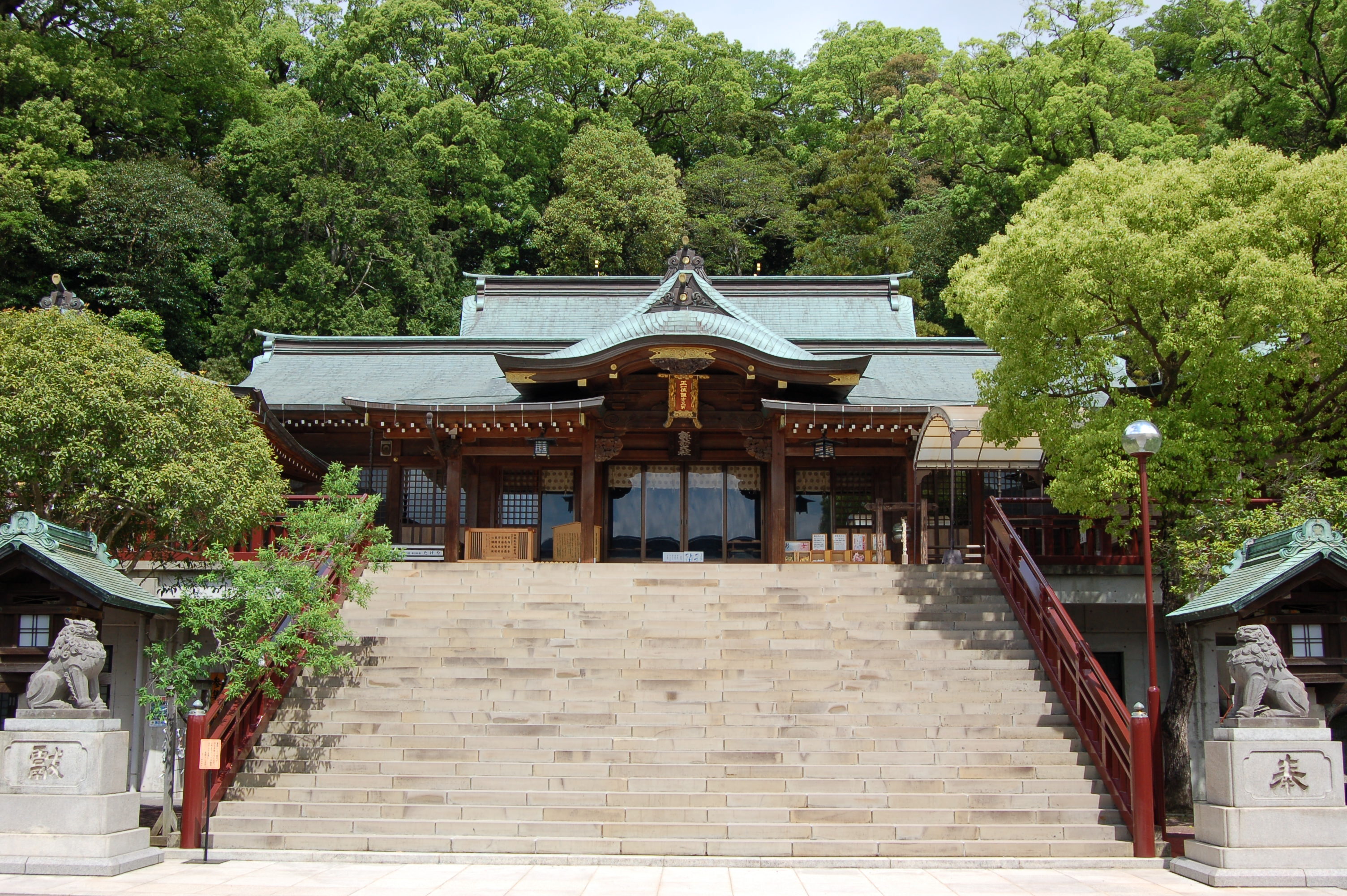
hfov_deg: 49.6
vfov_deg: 34.1
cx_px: 674
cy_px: 448
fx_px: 1458
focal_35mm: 39
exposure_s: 1/320
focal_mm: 26
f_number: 9
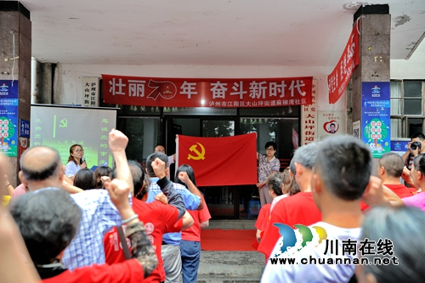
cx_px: 212
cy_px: 142
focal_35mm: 50
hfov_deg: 39.6
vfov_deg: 27.0
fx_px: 590
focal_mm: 50
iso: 1250
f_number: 4.5
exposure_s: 1/320
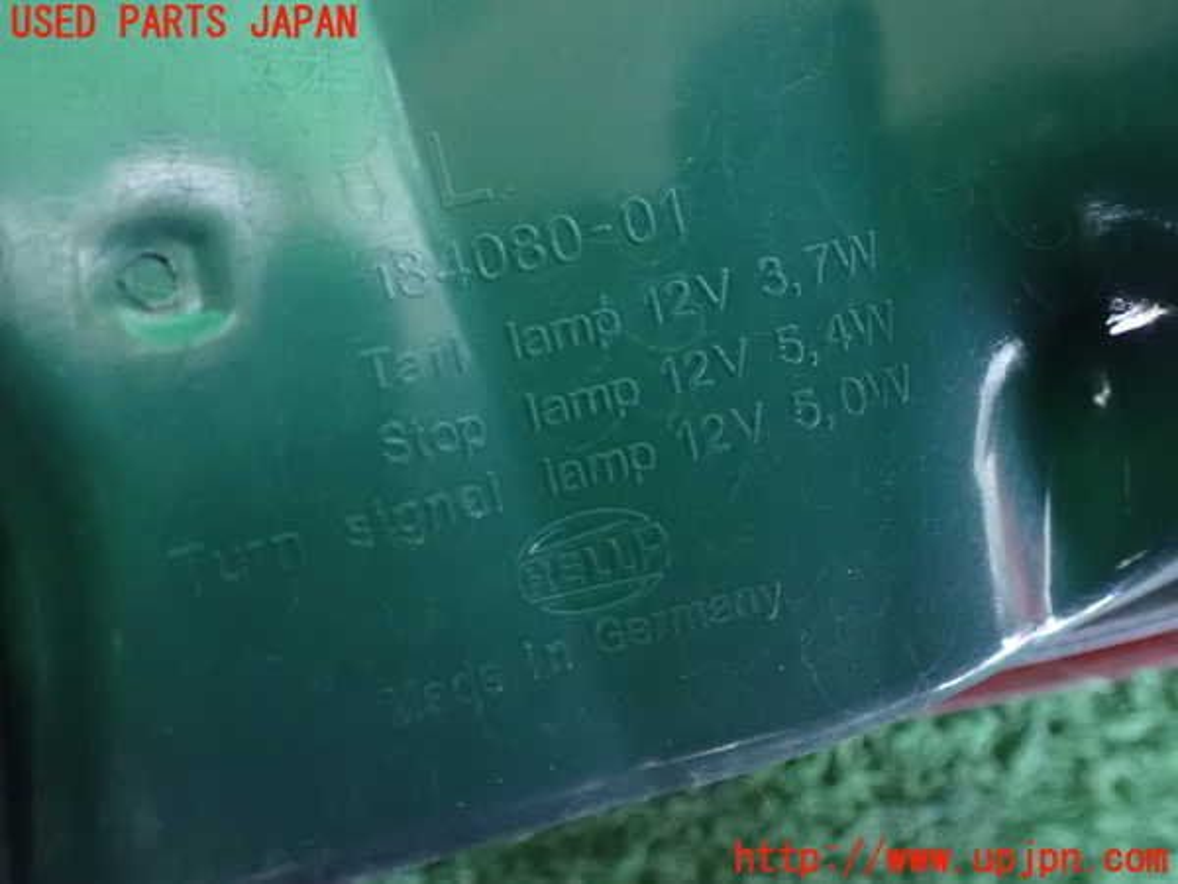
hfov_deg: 60.0
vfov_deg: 46.8
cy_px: 442
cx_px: 589
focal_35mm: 30
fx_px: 1021
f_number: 2.3
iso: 1600
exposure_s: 1/15
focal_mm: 5.4
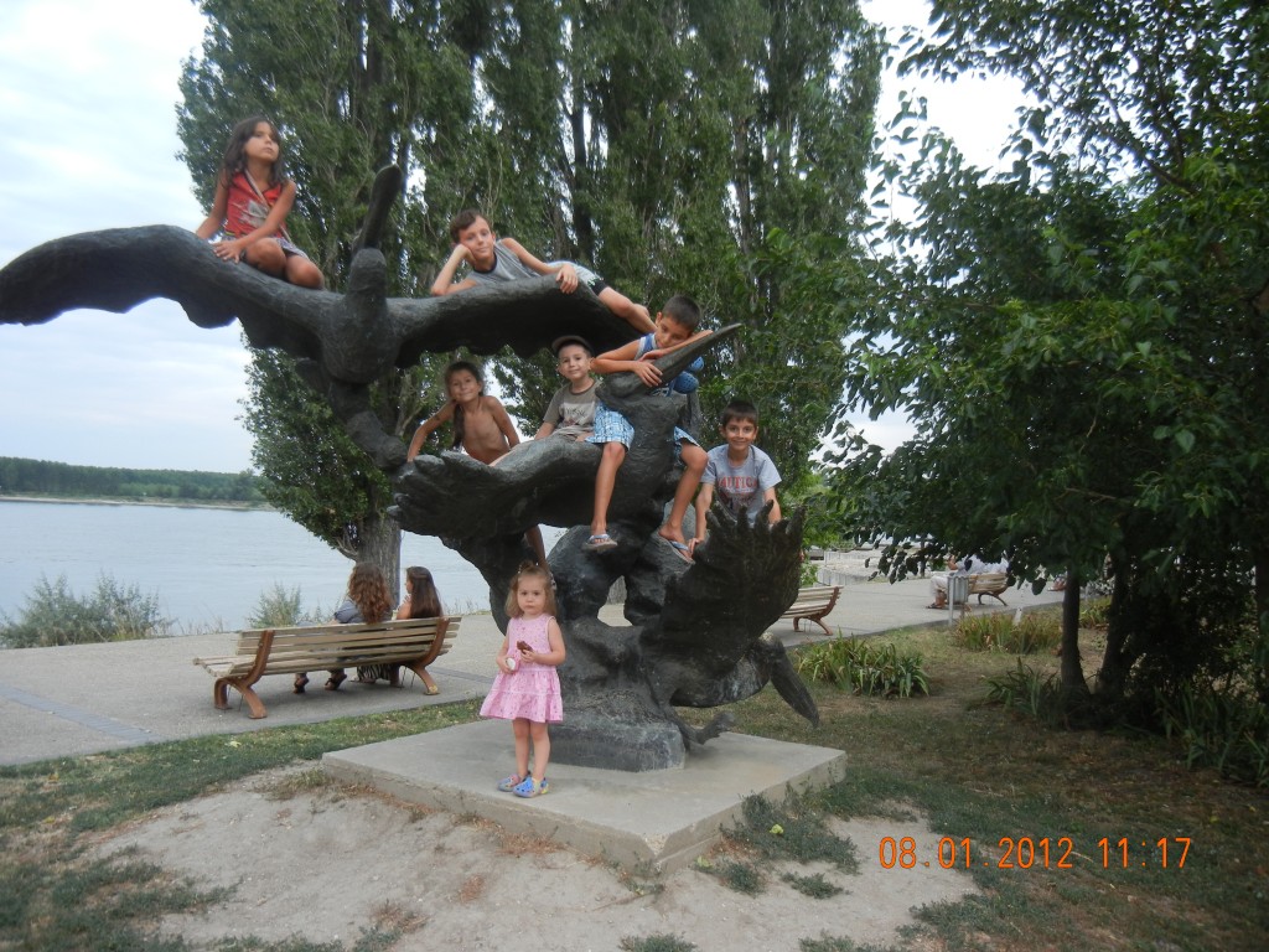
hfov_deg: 60.0
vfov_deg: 46.8
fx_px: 1100
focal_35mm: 30
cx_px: 634
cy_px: 476
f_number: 3.5
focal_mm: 5.4
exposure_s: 1/91.2
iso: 160
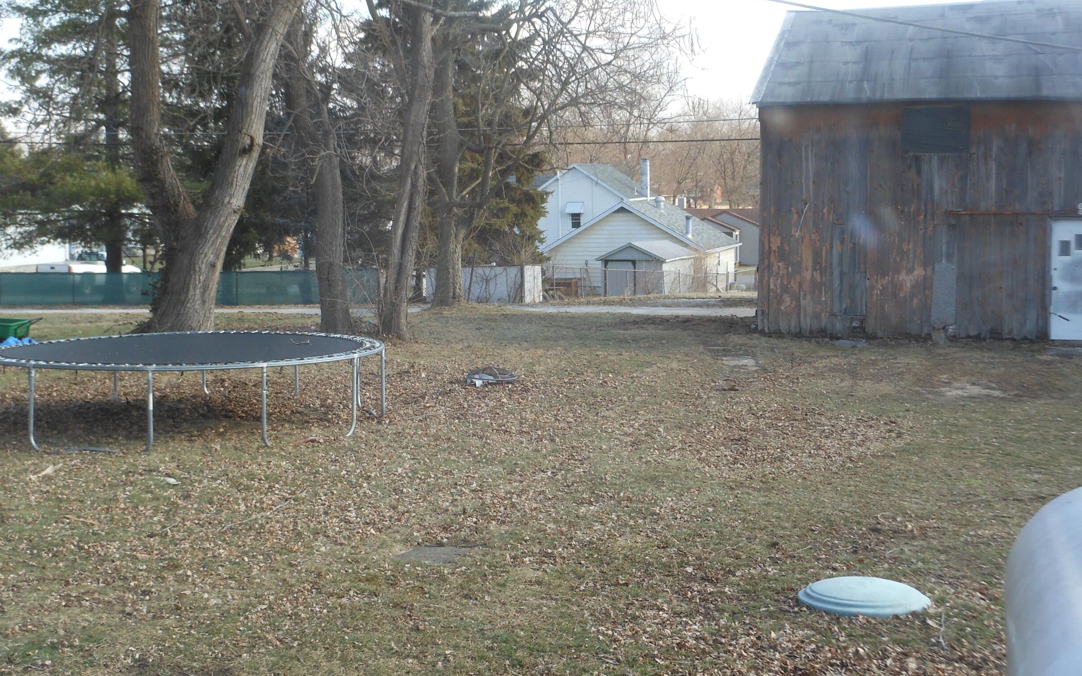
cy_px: 278
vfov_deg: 25.3
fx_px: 1504
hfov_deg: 39.4
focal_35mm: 51
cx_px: 427
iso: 80
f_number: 4.3
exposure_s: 1/125
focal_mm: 6.9
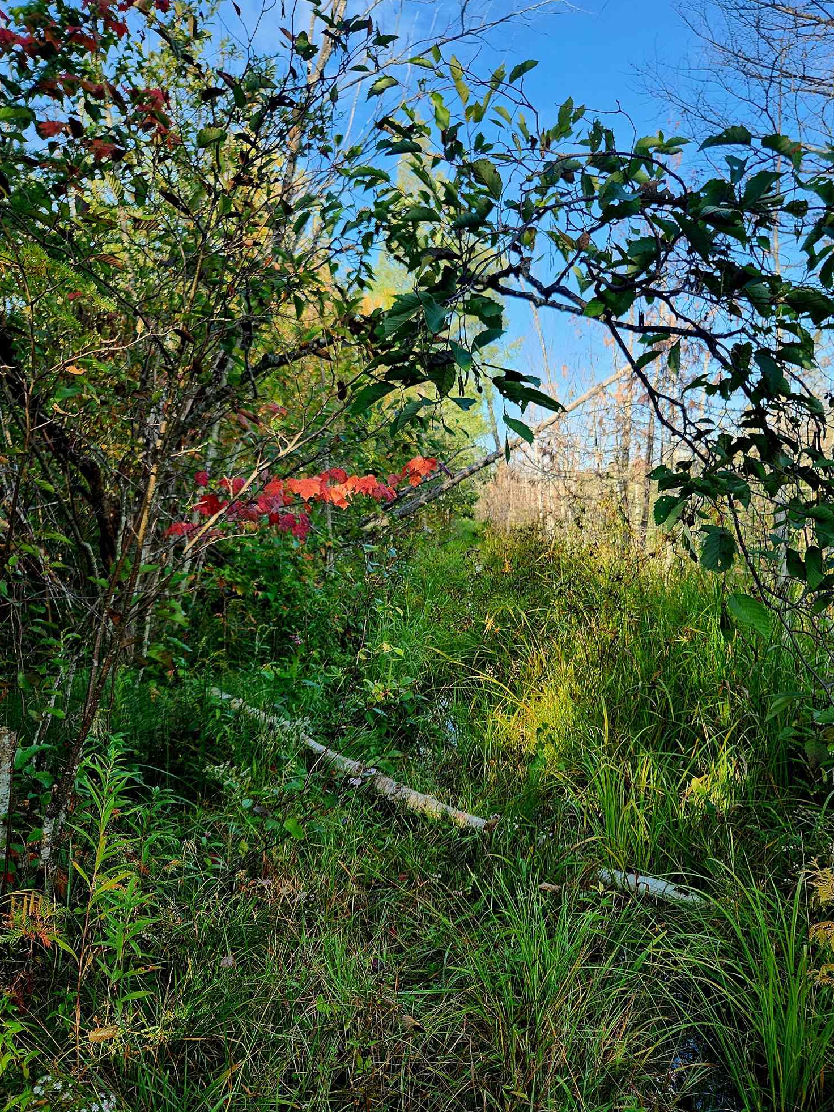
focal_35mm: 27
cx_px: 438
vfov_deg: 65.1
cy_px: 617
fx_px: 867
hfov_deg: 51.3
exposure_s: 1/357
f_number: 1.8
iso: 20
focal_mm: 5.4
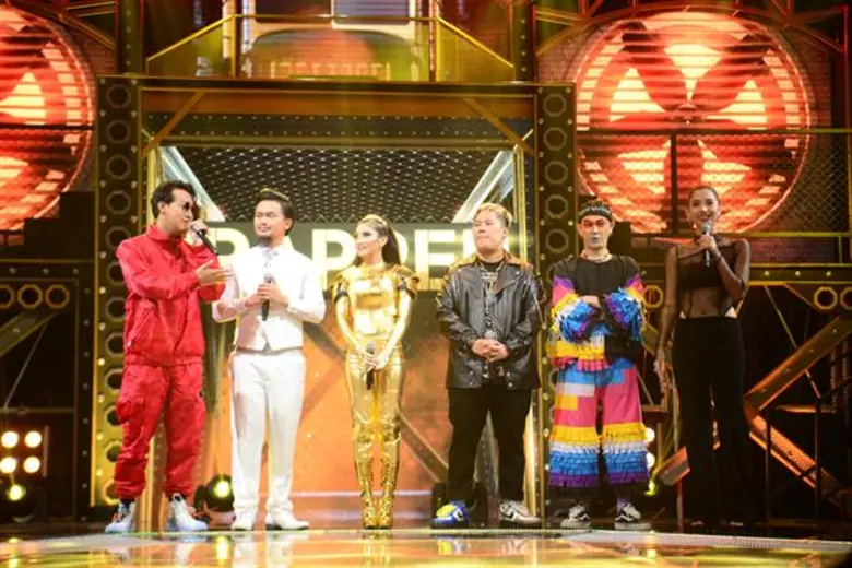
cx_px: 426
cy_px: 284
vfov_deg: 19.5
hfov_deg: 28.8
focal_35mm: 70
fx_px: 1657
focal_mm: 70
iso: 800
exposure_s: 1/250
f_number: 2.8
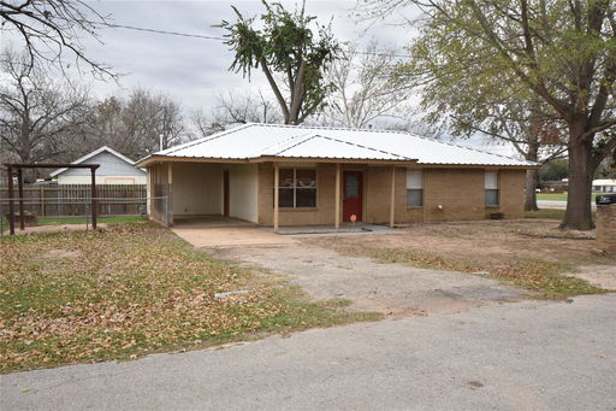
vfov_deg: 43.6
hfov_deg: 61.9
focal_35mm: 30
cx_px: 308
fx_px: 513
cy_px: 206
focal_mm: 20
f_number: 4.5
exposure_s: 1/2000
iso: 1100
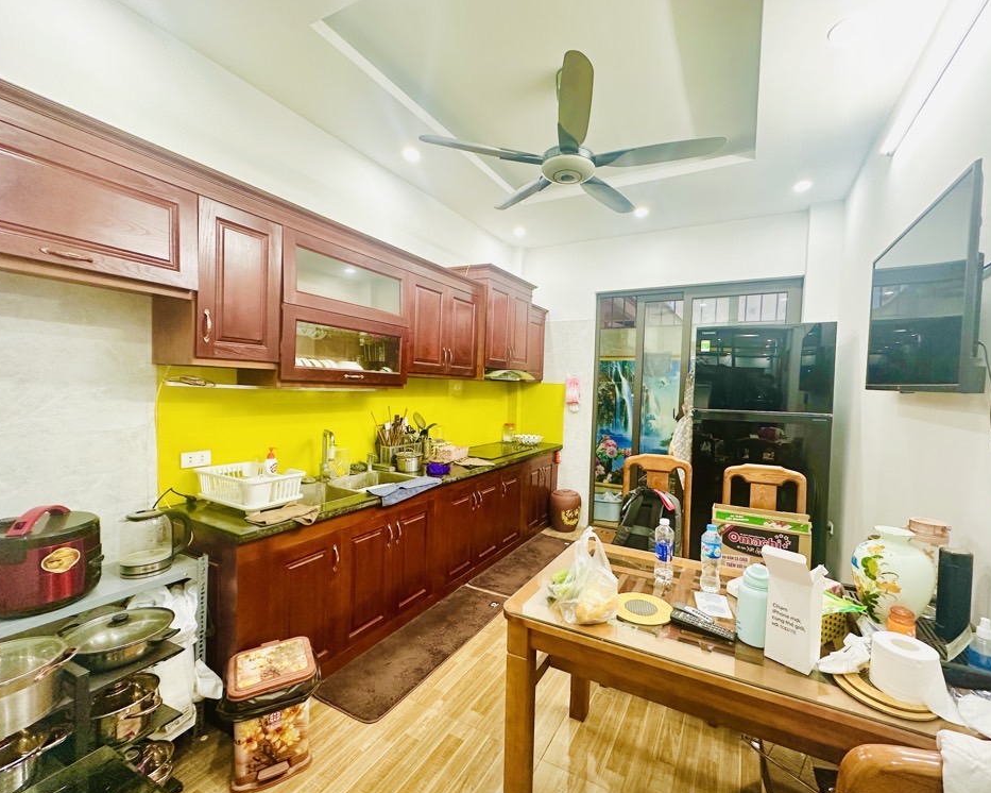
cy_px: 406
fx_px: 440
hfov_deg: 96.7
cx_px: 528
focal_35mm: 15
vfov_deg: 84.0
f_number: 2.2
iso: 200
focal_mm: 2.22
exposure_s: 1/50
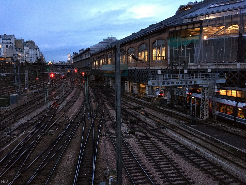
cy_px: 92
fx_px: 206
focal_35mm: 29
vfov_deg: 48.2
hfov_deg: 61.7
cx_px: 123
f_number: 2.2
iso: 320
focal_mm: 4.15
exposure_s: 1/17
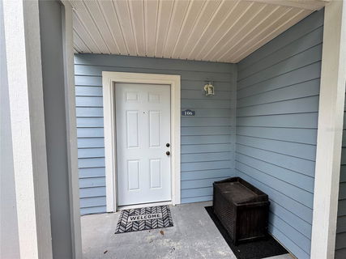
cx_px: 173
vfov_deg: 85.6
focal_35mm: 14
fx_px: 140
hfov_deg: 102.1
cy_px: 130
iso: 40
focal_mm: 2.22
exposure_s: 1/213
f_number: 2.2
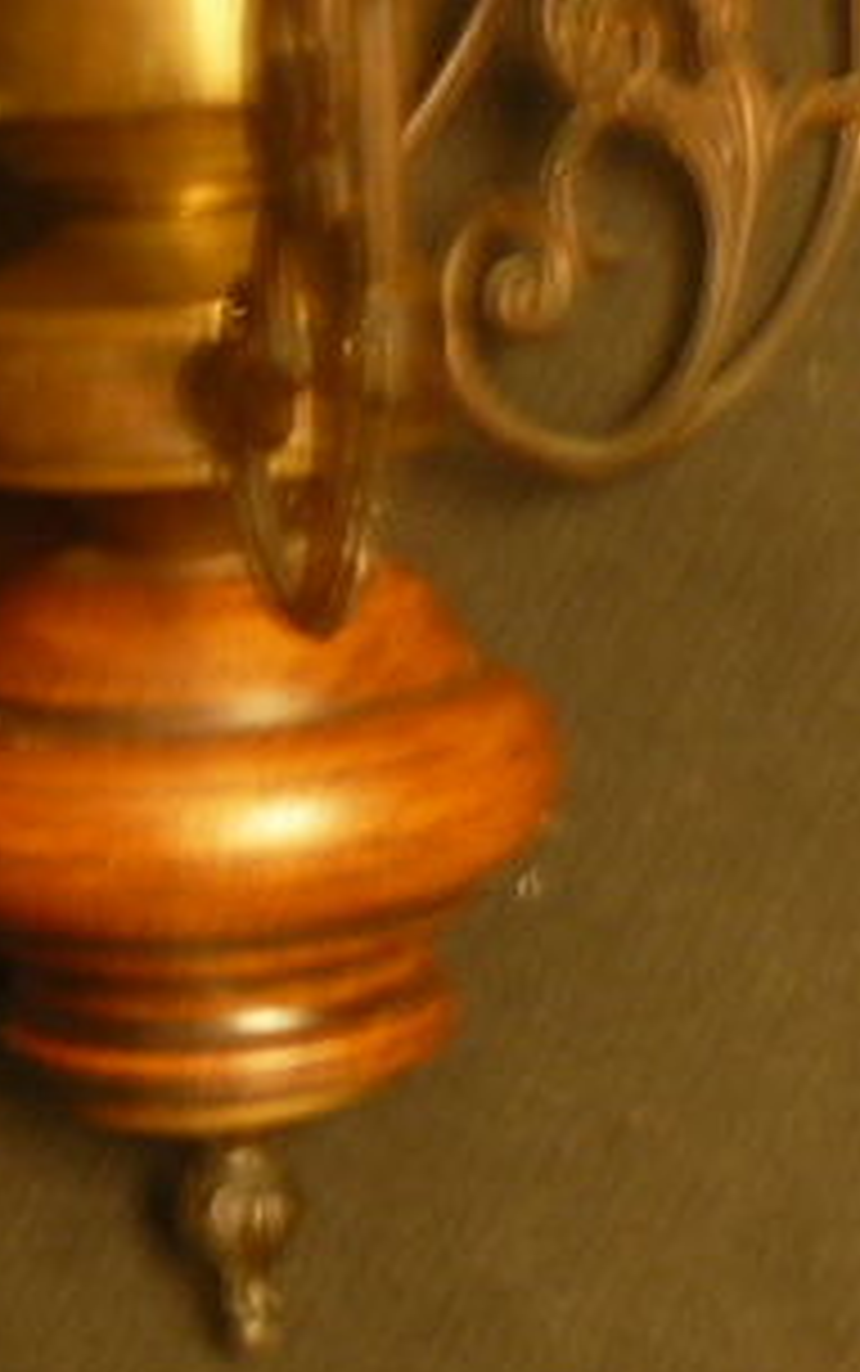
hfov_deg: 10.9
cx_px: 216
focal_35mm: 120
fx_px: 4494
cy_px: 391
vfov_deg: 17.3
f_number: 2.8
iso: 100
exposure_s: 1/1.6
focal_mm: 6
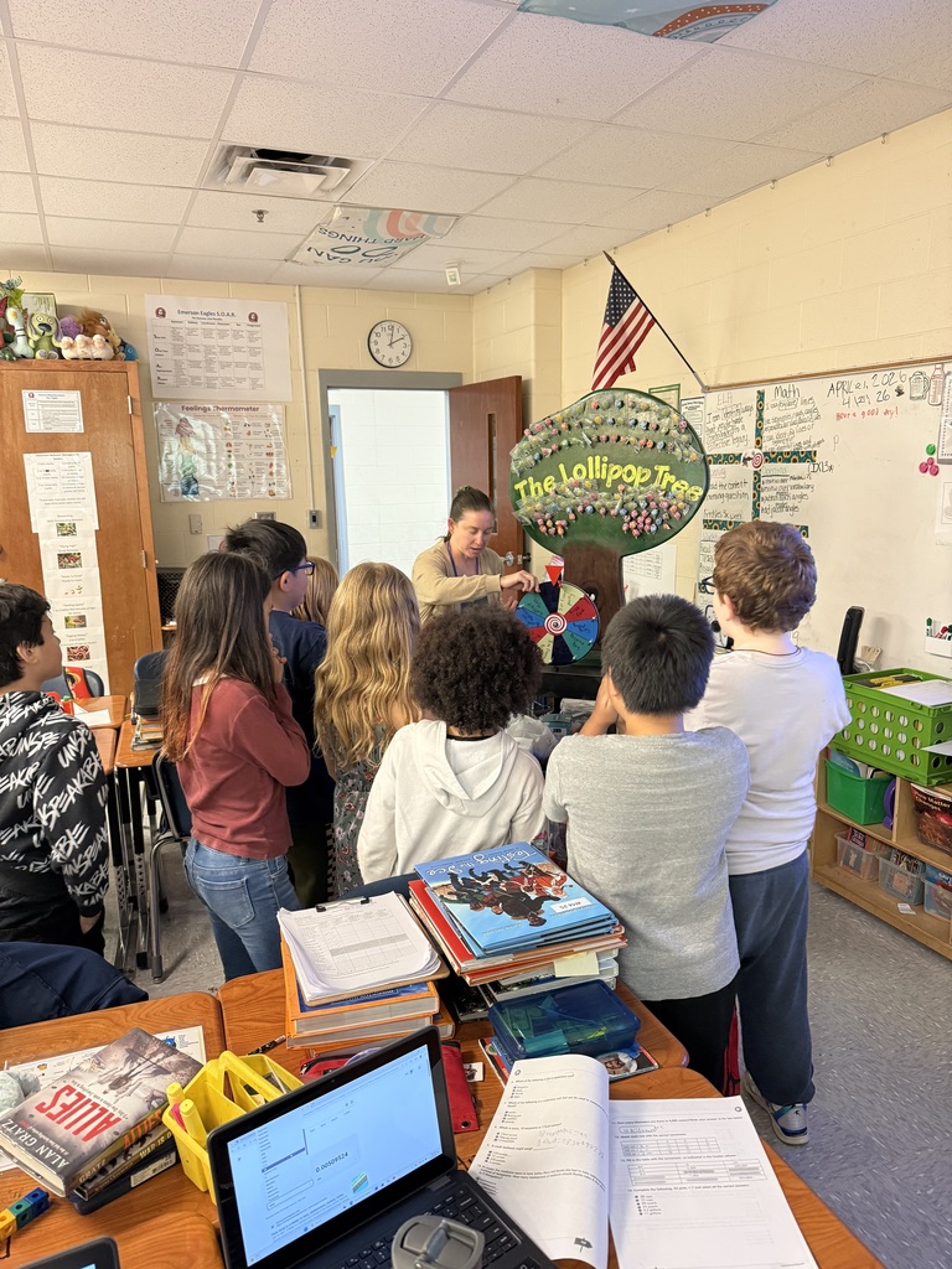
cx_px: 476
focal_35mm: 24
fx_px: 880
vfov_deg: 71.6
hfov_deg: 56.8
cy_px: 634
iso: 320
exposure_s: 1/60
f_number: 1.78
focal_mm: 6.76
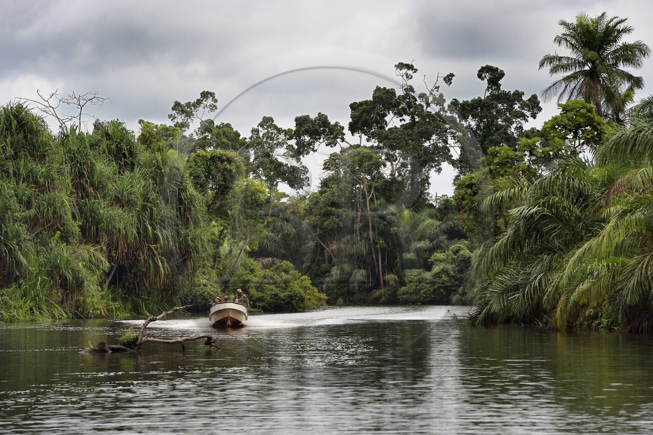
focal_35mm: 200
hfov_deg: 10.3
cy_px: 218
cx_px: 326
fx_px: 3627
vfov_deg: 6.9
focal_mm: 200
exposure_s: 1/640
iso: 800
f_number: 9
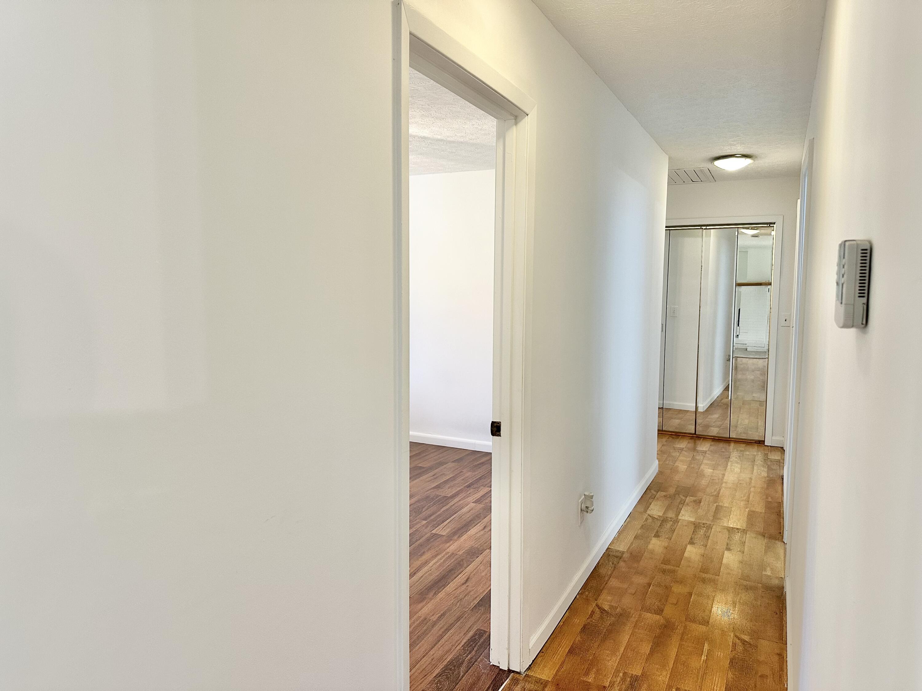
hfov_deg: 71.6
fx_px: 639
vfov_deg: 56.8
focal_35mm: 24
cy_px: 346
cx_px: 461
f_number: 1.78
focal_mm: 6.86
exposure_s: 1/120
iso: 200
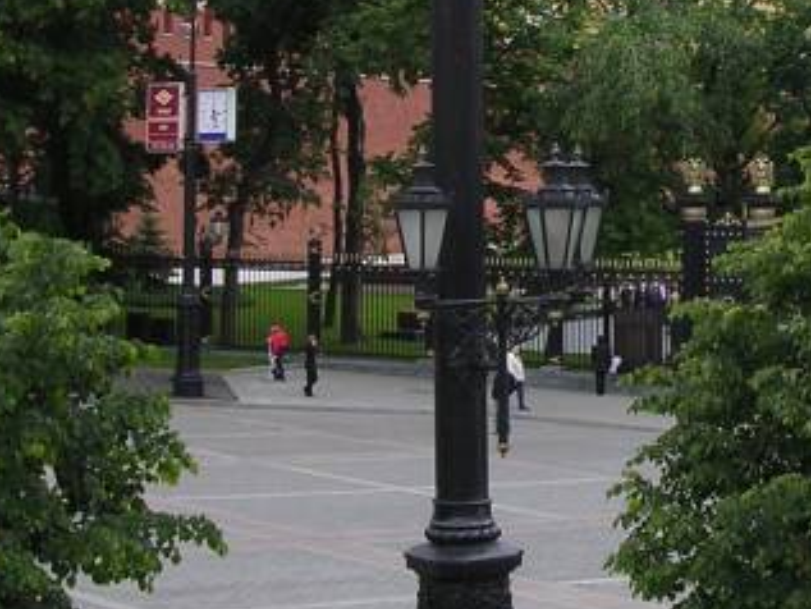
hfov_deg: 20.3
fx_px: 2250
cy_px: -44
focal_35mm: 96
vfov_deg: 15.1
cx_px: 619
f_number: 5.6
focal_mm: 5.8
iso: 100
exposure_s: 1/134
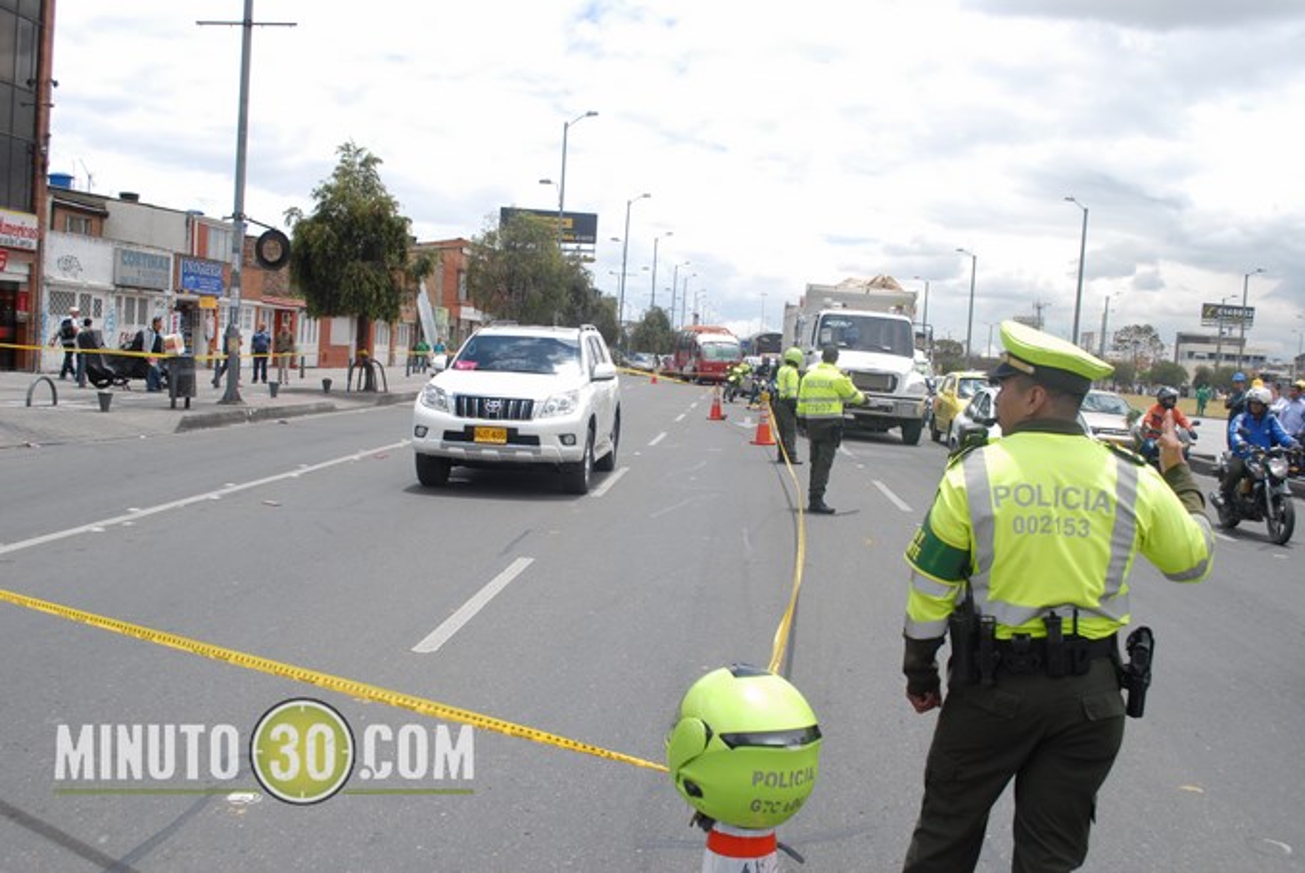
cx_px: 652
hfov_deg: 57.2
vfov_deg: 40.1
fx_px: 1198
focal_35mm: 33
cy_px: 436
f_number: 6.3
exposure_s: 1/250
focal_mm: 22
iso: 100
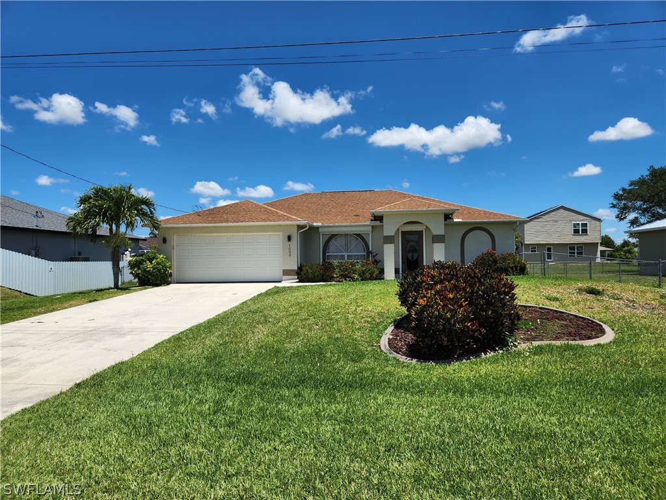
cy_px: 250
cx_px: 333
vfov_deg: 58.9
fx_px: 443
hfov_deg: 73.9
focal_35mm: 23
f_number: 1.8
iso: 20
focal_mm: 5.4
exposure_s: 1/2240
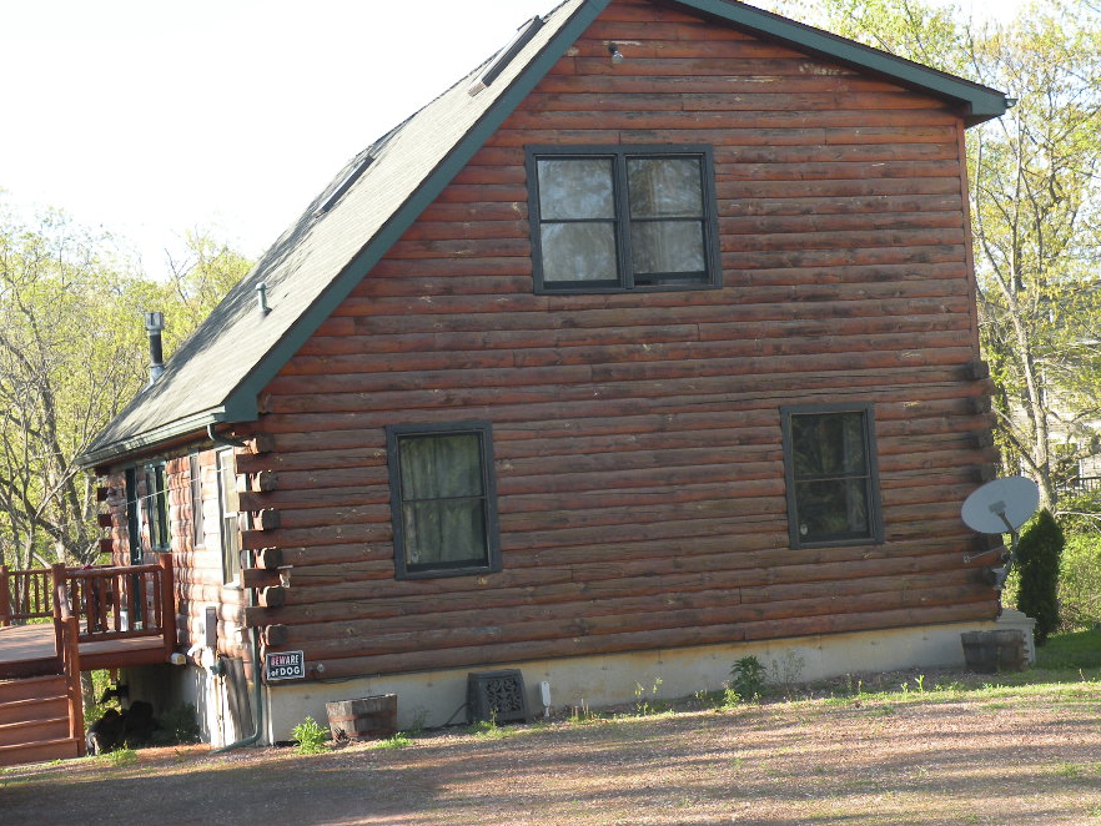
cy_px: 391
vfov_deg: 22.6
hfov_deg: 29.8
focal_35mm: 65
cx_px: 553
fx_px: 2068
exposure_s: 1/120
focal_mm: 9.8
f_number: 4
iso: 64
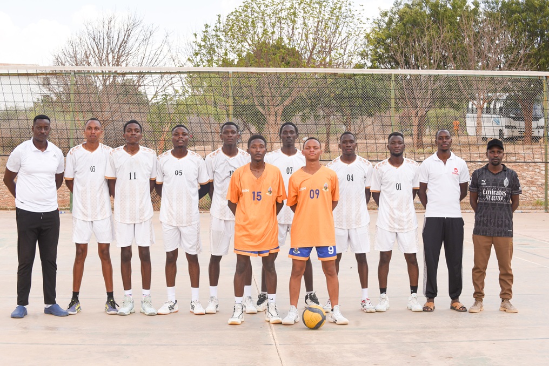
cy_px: 183
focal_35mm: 70
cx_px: 274
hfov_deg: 28.8
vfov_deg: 19.5
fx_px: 1068
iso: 400
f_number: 8
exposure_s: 1/800
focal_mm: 70
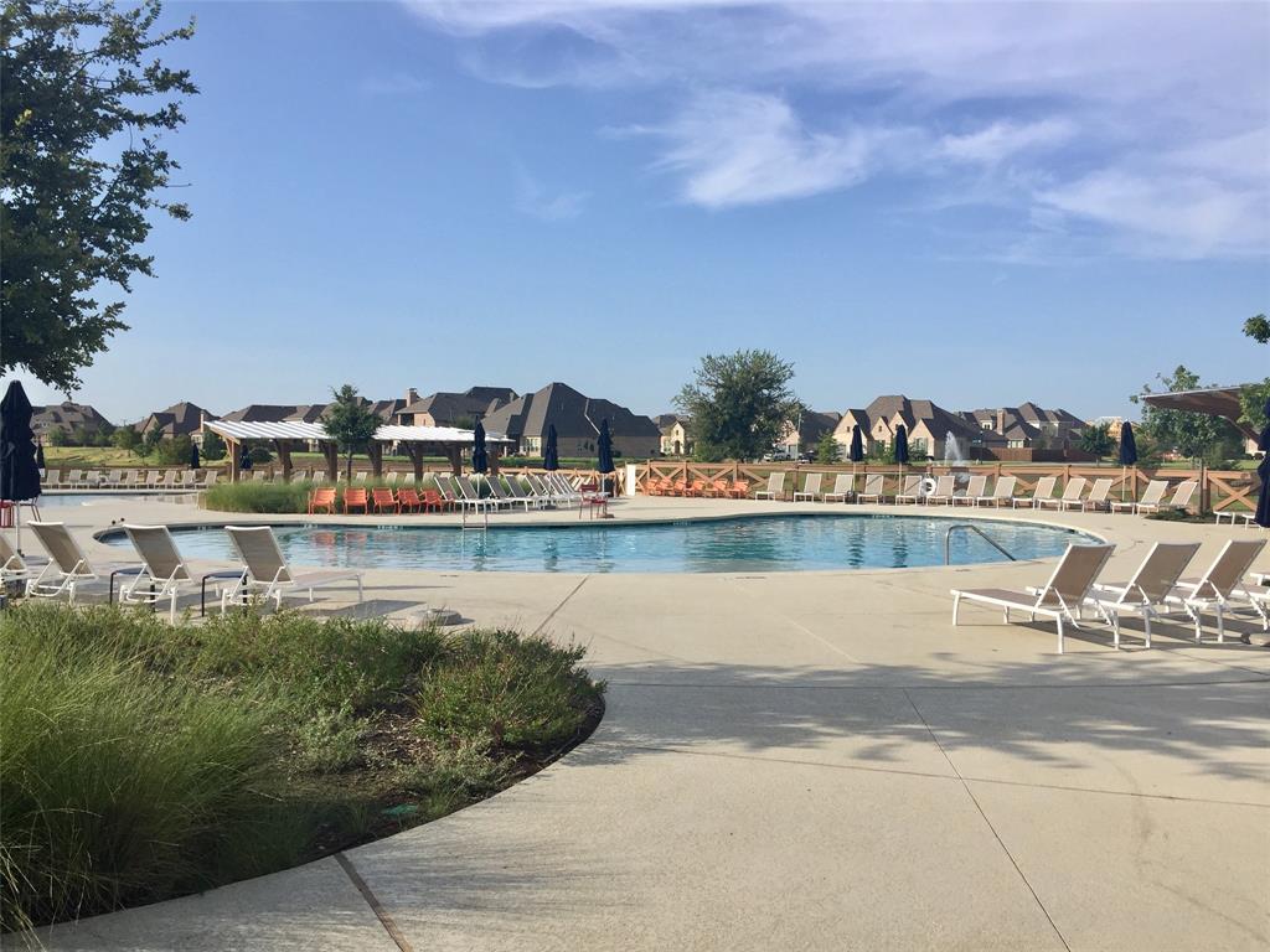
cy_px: 476
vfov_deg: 48.2
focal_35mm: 29
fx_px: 1064
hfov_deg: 61.7
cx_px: 635
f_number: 2.2
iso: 32
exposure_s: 1/2083
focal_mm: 4.15
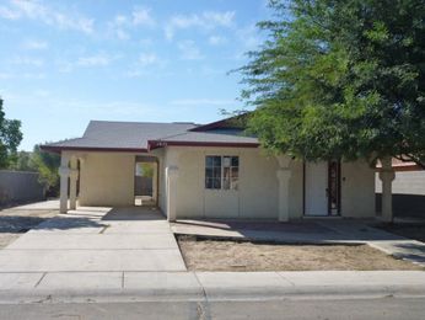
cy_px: 160
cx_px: 212
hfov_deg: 45.7
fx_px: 504
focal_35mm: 41
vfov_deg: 35.2
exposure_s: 1/100
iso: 160
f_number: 11
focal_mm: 7.3
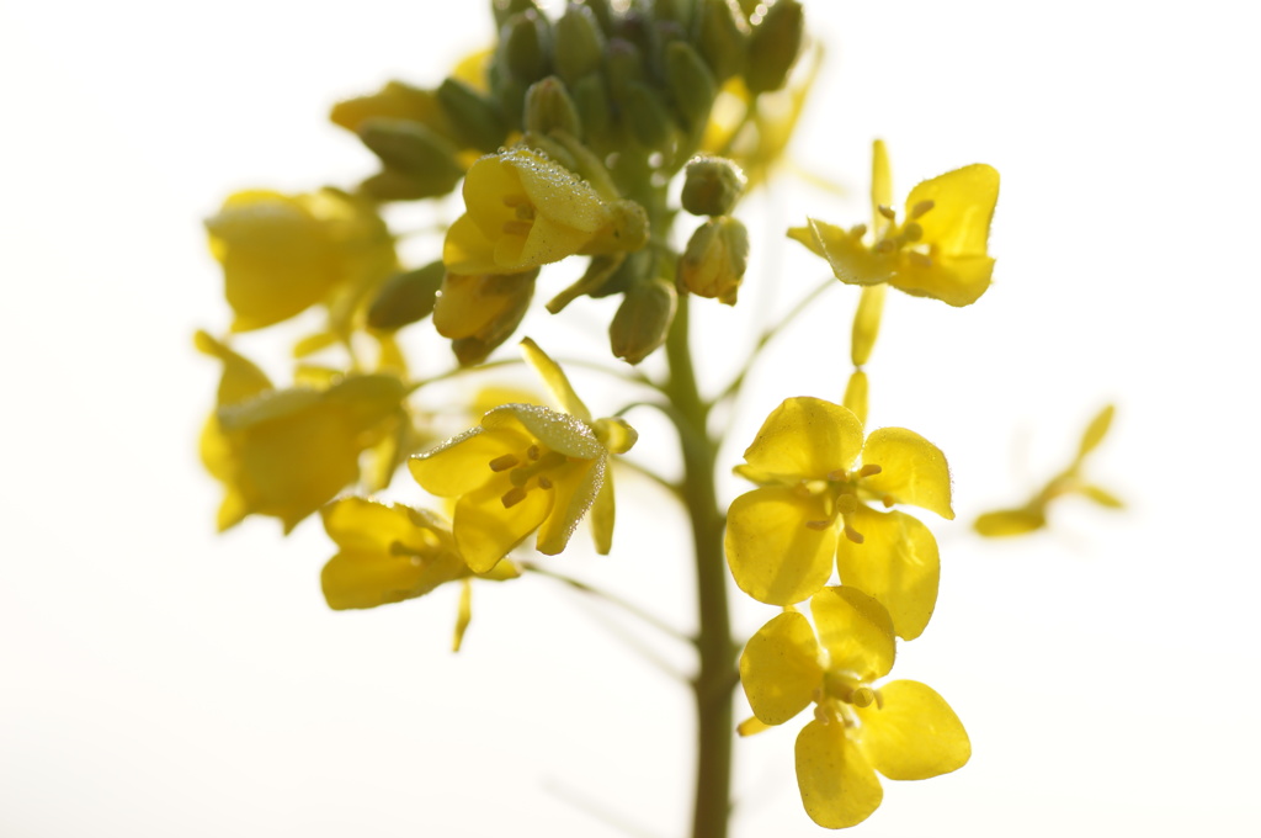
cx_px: 630
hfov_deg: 15.2
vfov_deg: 10.1
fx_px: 4723
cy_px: 419
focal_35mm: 135
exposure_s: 1/200
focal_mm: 90
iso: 100
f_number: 5
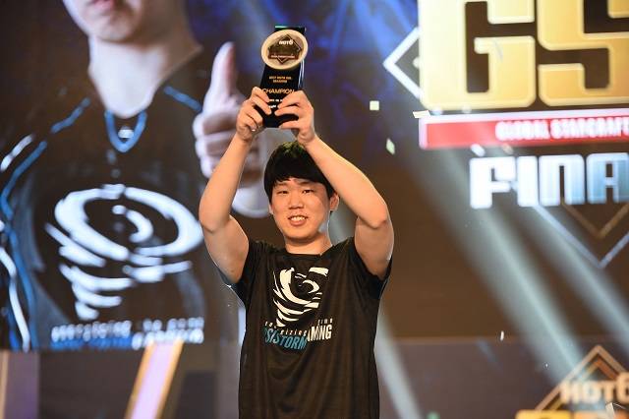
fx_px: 2532
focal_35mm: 145
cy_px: 210
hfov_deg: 14.2
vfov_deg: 9.5
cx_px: 314
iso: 1000
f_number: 3.2
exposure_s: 1/160
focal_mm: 145
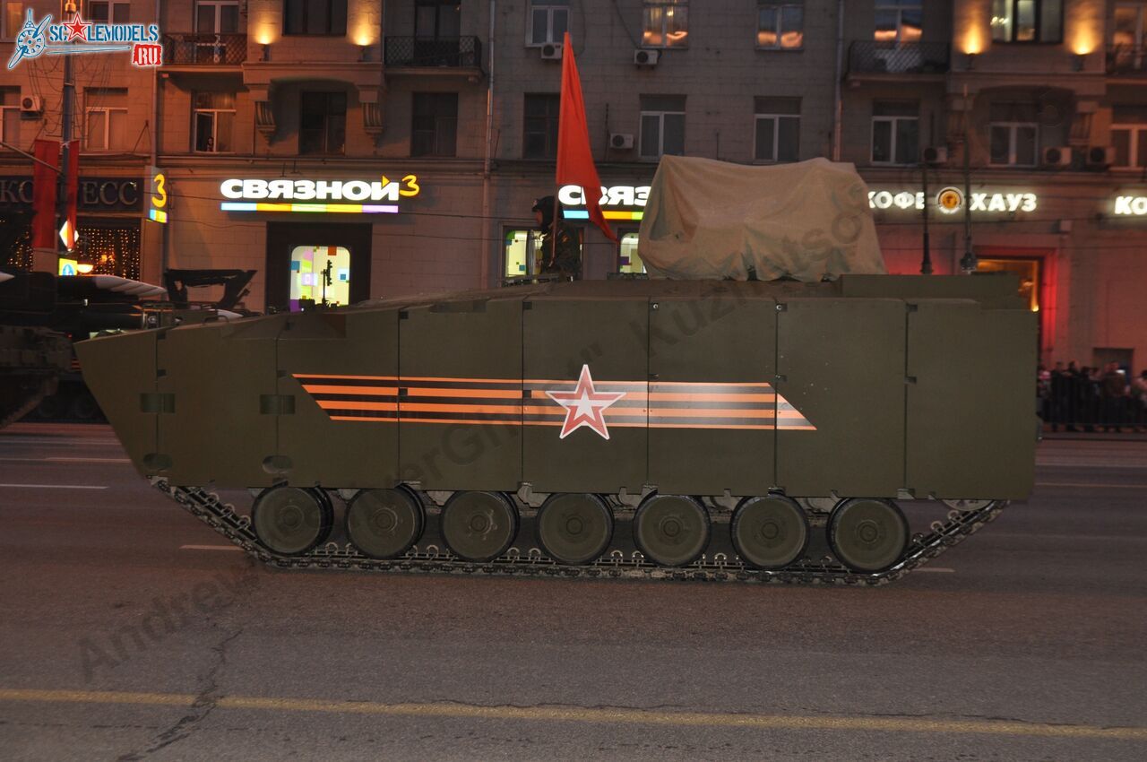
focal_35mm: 30
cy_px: 381
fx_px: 955
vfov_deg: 43.5
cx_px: 574
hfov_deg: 62.0
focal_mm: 20
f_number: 5
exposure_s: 1/25
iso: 400
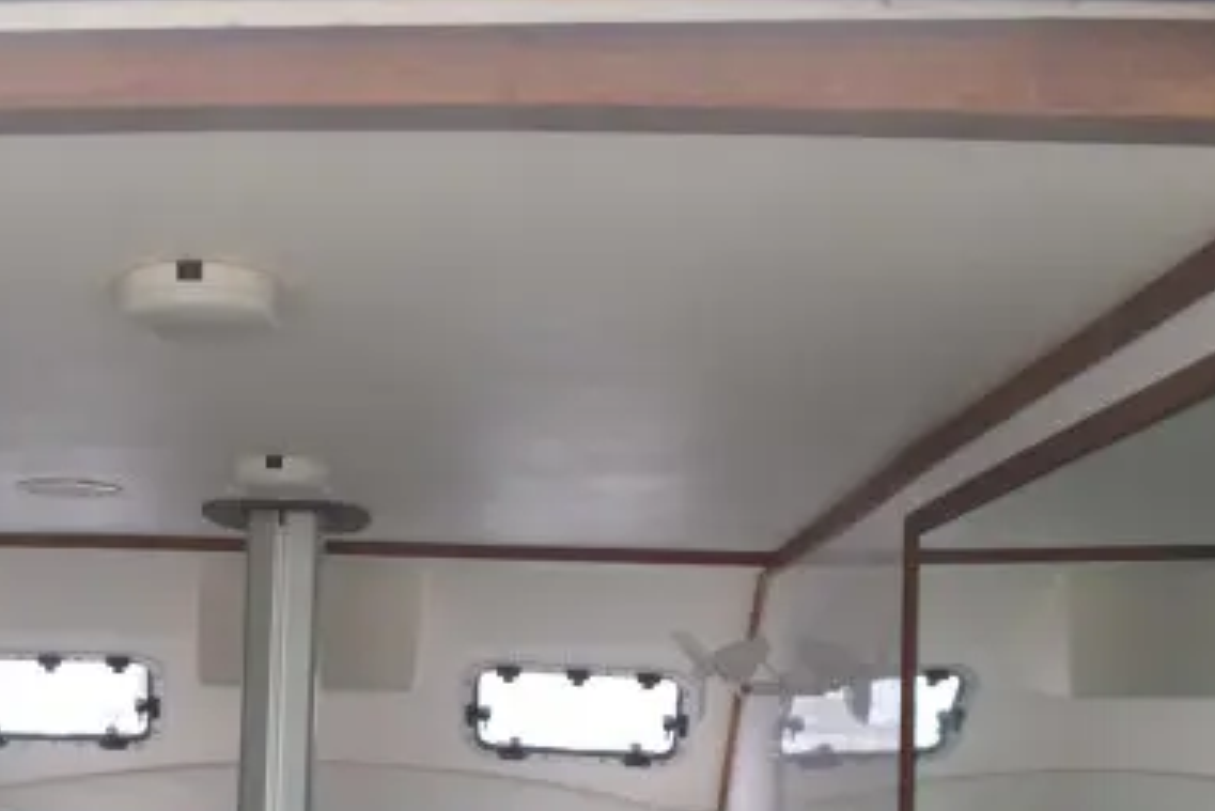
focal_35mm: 57
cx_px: 266
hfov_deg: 34.1
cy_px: 838
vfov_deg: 22.7
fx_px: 1924
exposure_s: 1/125
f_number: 5.6
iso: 250
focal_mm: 18
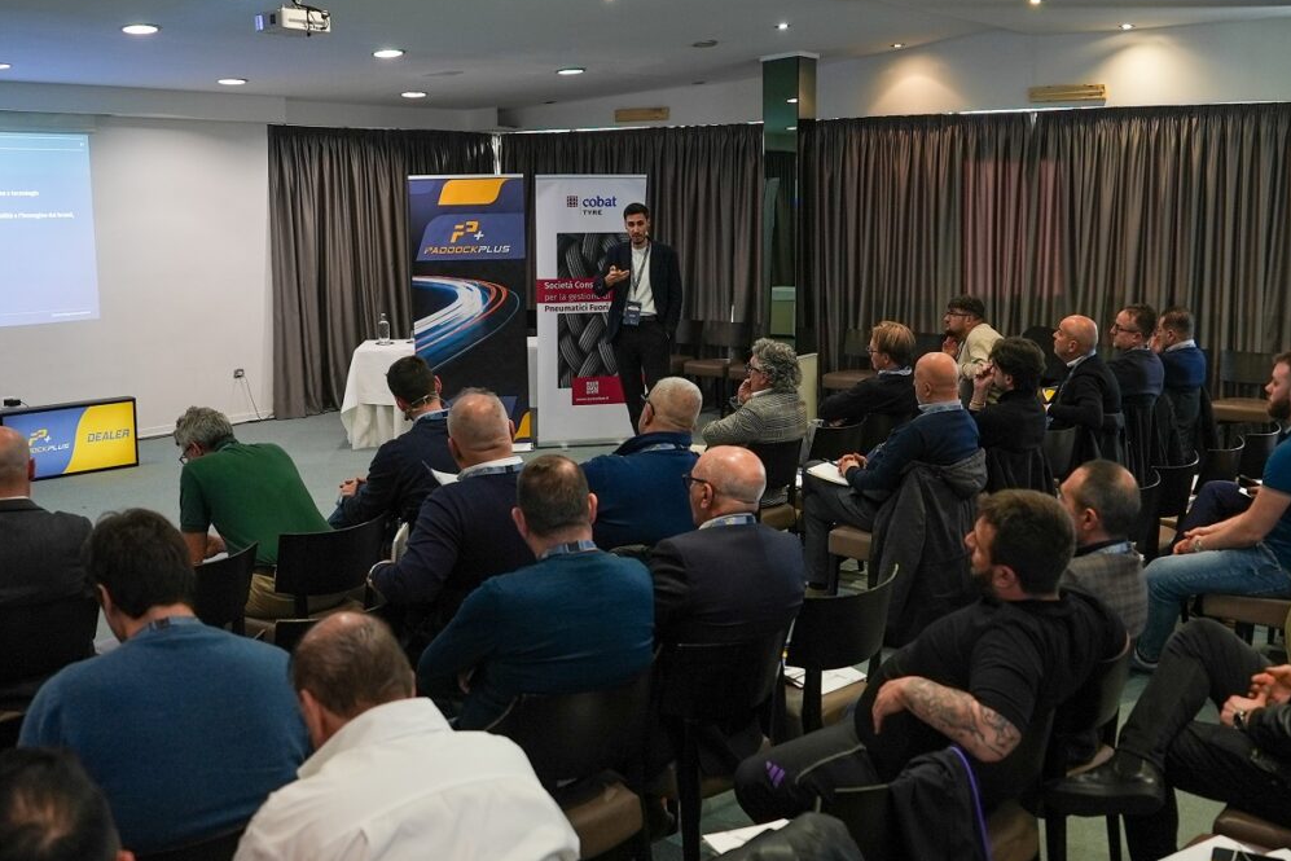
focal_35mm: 37
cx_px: 660
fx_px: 1327
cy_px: 423
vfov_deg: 36.0
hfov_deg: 51.9
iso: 800
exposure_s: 1/100
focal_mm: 24
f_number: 2.8
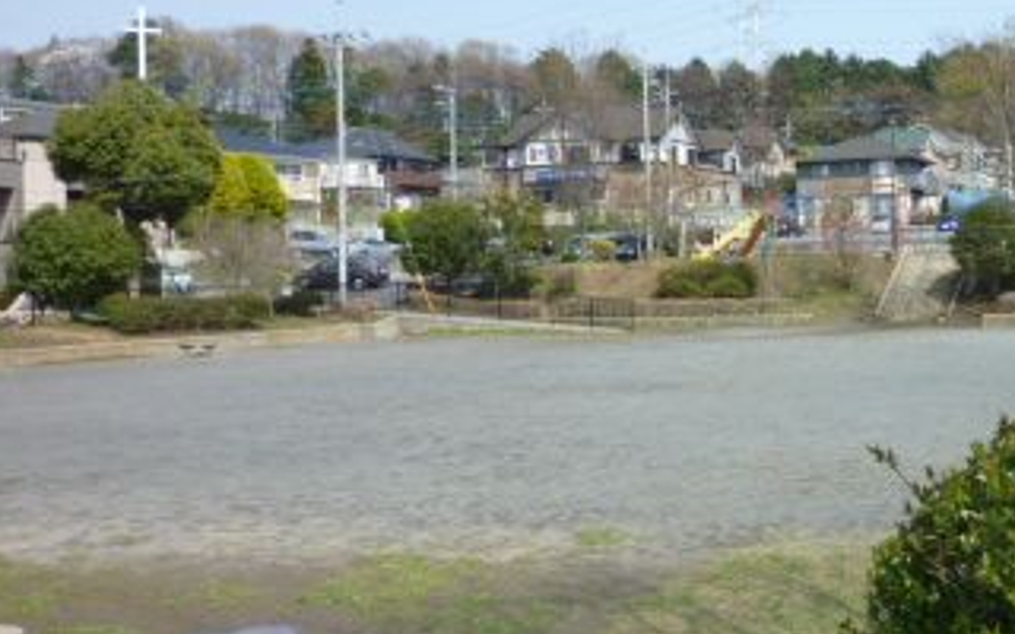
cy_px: 292
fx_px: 1466
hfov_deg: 37.1
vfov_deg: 24.4
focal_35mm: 53
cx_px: 783
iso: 80
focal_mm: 4.4
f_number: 4
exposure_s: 1/640
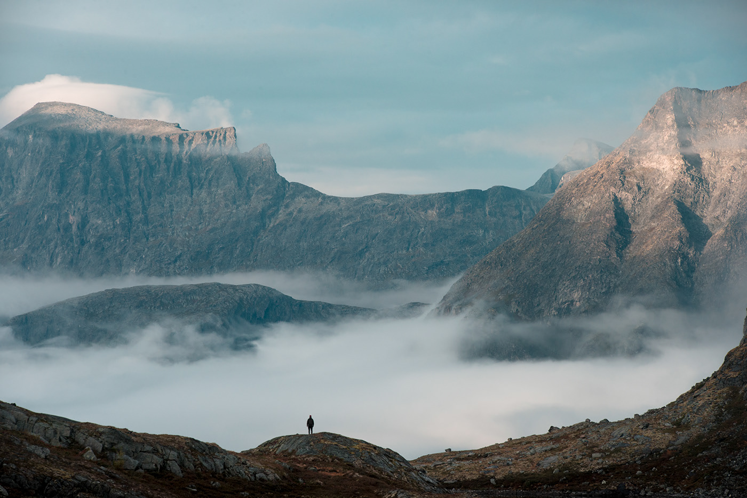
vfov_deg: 6.9
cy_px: 249
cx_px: 374
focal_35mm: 200
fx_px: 4151
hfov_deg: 10.3
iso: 1000
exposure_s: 1/250
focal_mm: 200
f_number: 13
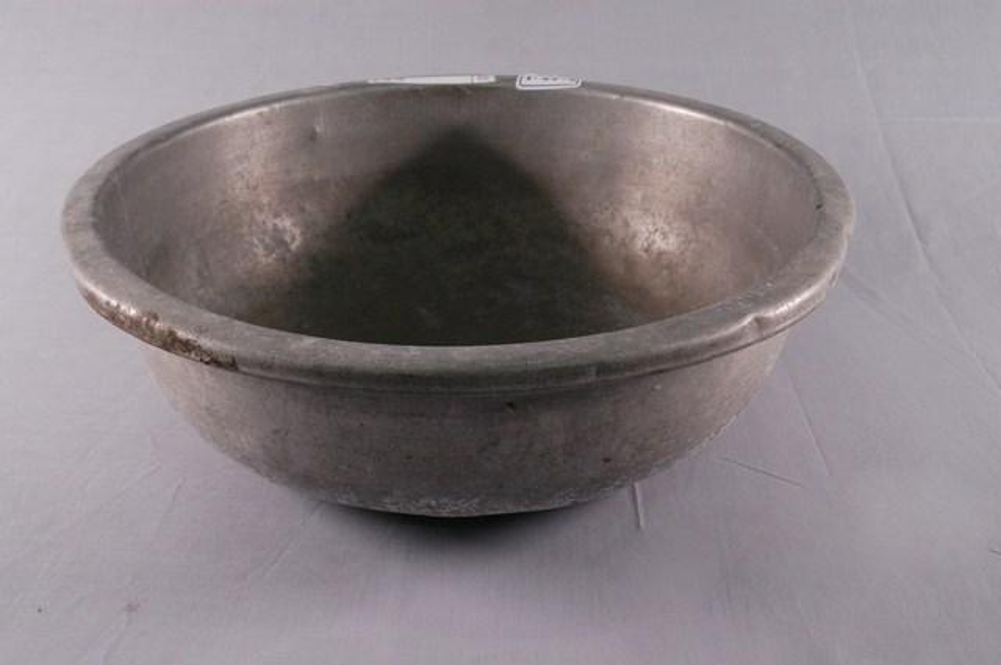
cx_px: 500
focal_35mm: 44
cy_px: 332
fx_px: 1208
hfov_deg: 45.0
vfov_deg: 30.8
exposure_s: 1/5
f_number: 10
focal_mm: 29
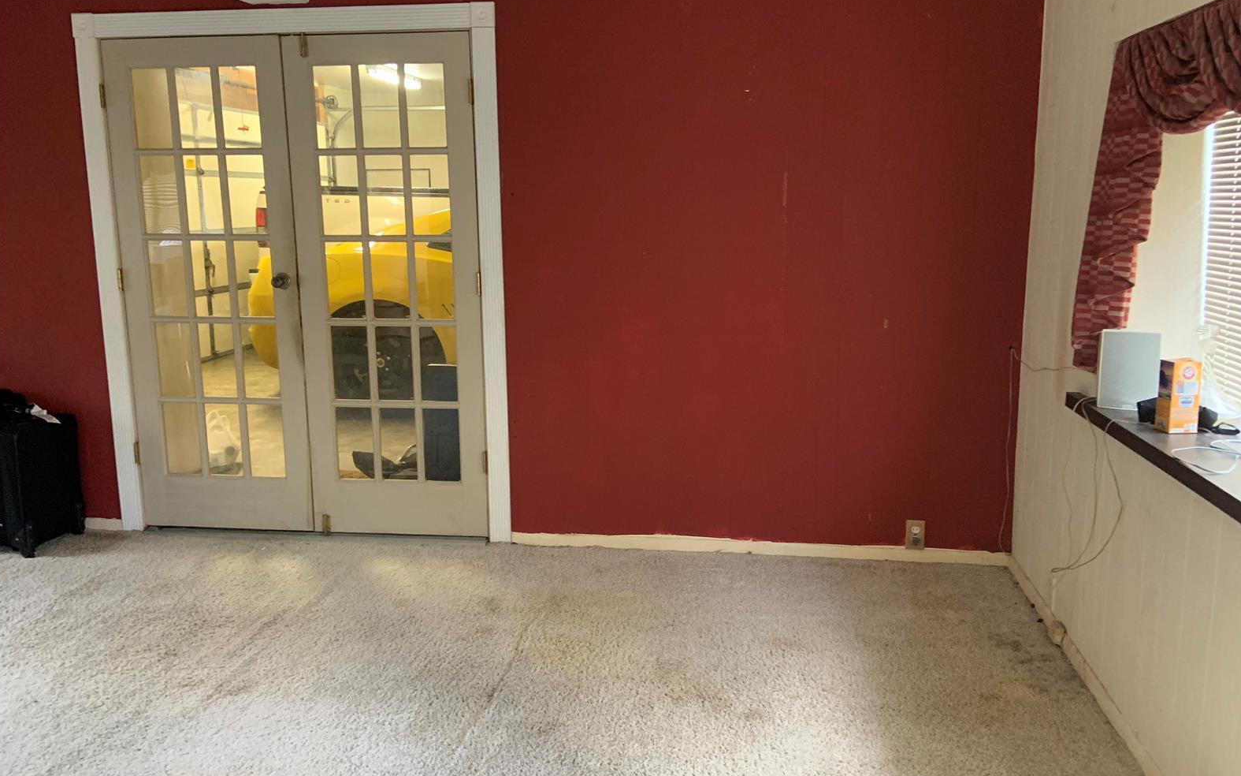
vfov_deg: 44.5
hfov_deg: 66.5
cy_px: 348
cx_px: 624
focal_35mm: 28
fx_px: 947
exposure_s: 1/30
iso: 400
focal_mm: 4.25
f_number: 1.8
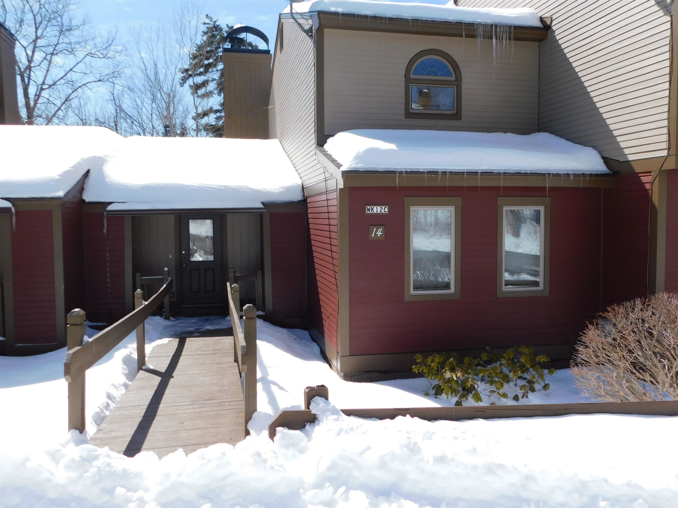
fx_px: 588
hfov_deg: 60.0
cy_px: 254
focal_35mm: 30
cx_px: 339
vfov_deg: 46.8
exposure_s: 1/1250
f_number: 3.2
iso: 125
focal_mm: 5.3
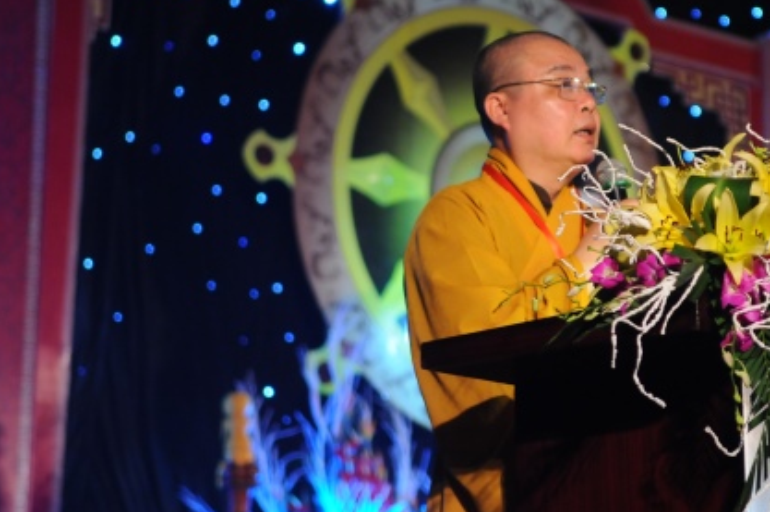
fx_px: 2708
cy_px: 171
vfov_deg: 10.8
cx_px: 571
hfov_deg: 16.1
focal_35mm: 127
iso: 1000
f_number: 2.8
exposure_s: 1/60
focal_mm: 55
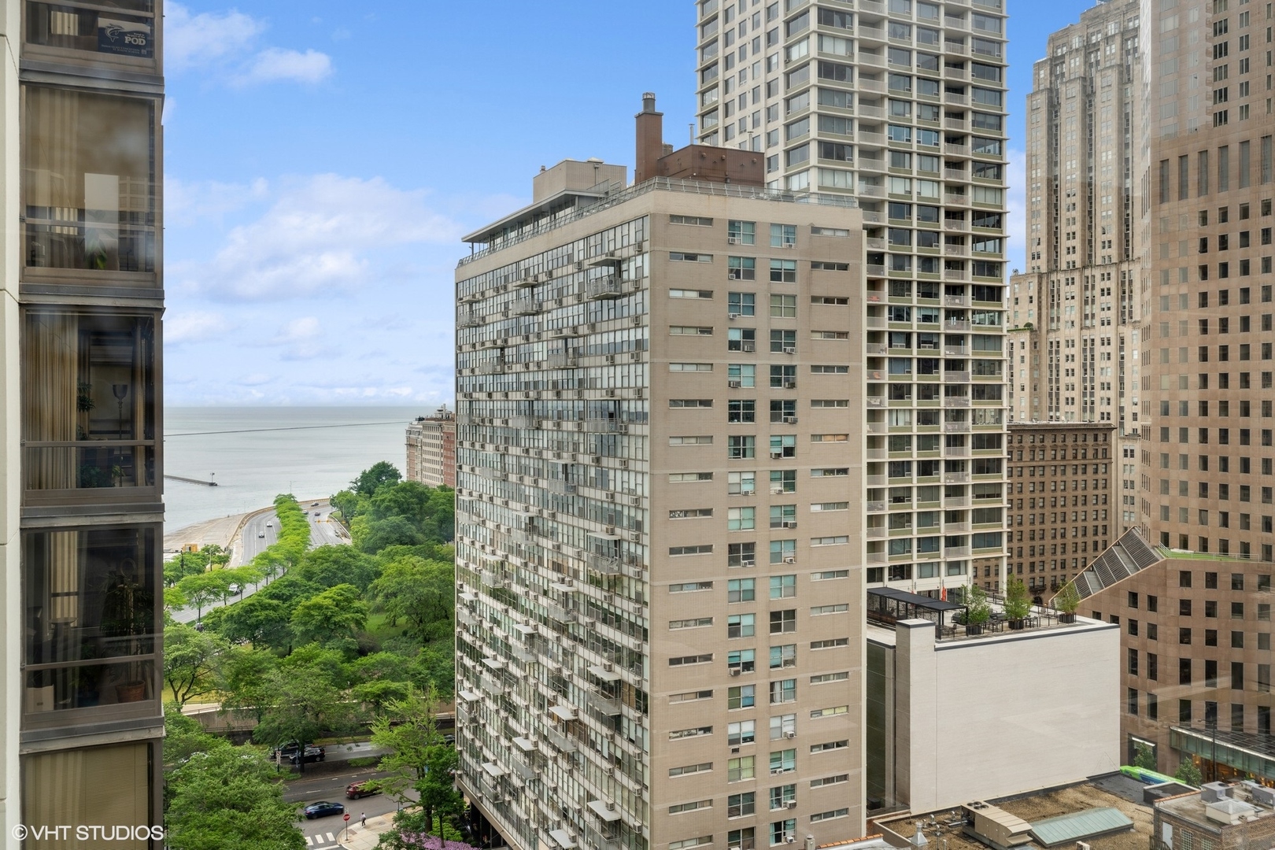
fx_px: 1062
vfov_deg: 43.6
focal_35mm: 30
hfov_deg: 61.9
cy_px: 425
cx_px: 638
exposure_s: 1/200
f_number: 8
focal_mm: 30
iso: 320
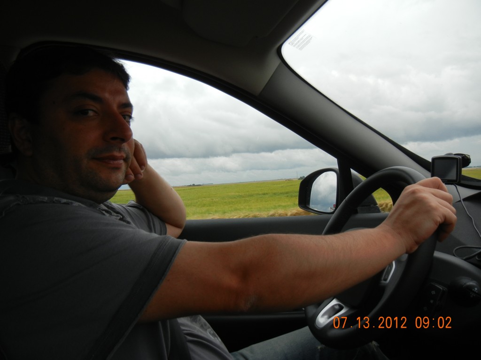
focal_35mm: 30
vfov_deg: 46.8
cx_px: 240
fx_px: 417
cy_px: 180
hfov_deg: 60.0
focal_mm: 5.4
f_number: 3.5
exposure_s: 1/642
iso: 160
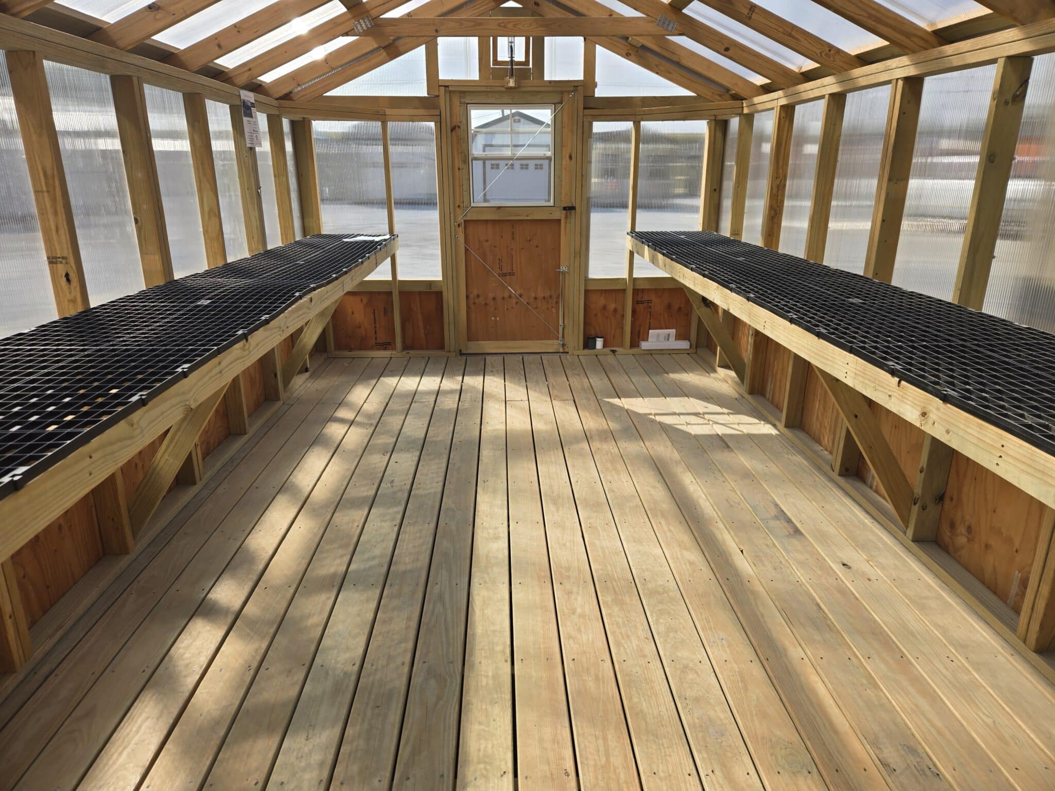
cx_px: 528
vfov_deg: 58.9
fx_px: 701
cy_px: 396
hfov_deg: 73.9
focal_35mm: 23
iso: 25
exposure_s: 1/1358
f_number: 1.8
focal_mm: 5.4
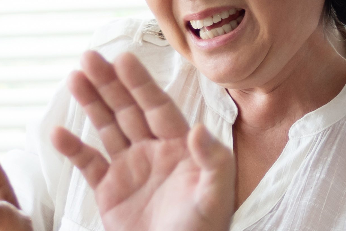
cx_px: 209
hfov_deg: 12.0
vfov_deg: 8.0
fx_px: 1644
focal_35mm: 171
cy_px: -4
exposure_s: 1/250
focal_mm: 35
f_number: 2
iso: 400
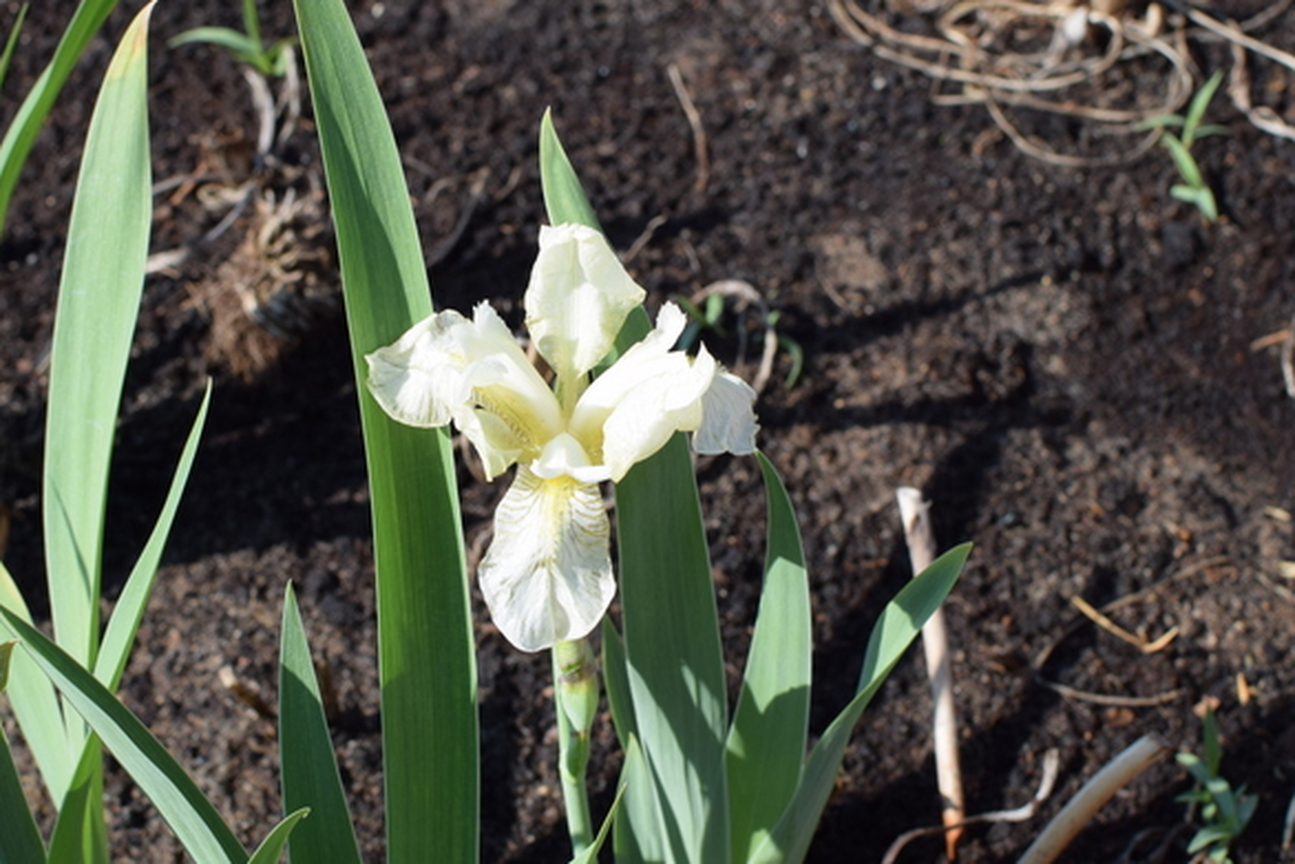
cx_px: 579
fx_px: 2579
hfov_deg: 28.2
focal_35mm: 72
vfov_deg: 19.0
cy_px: 438
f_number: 8
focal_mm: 35
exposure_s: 1/400
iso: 200
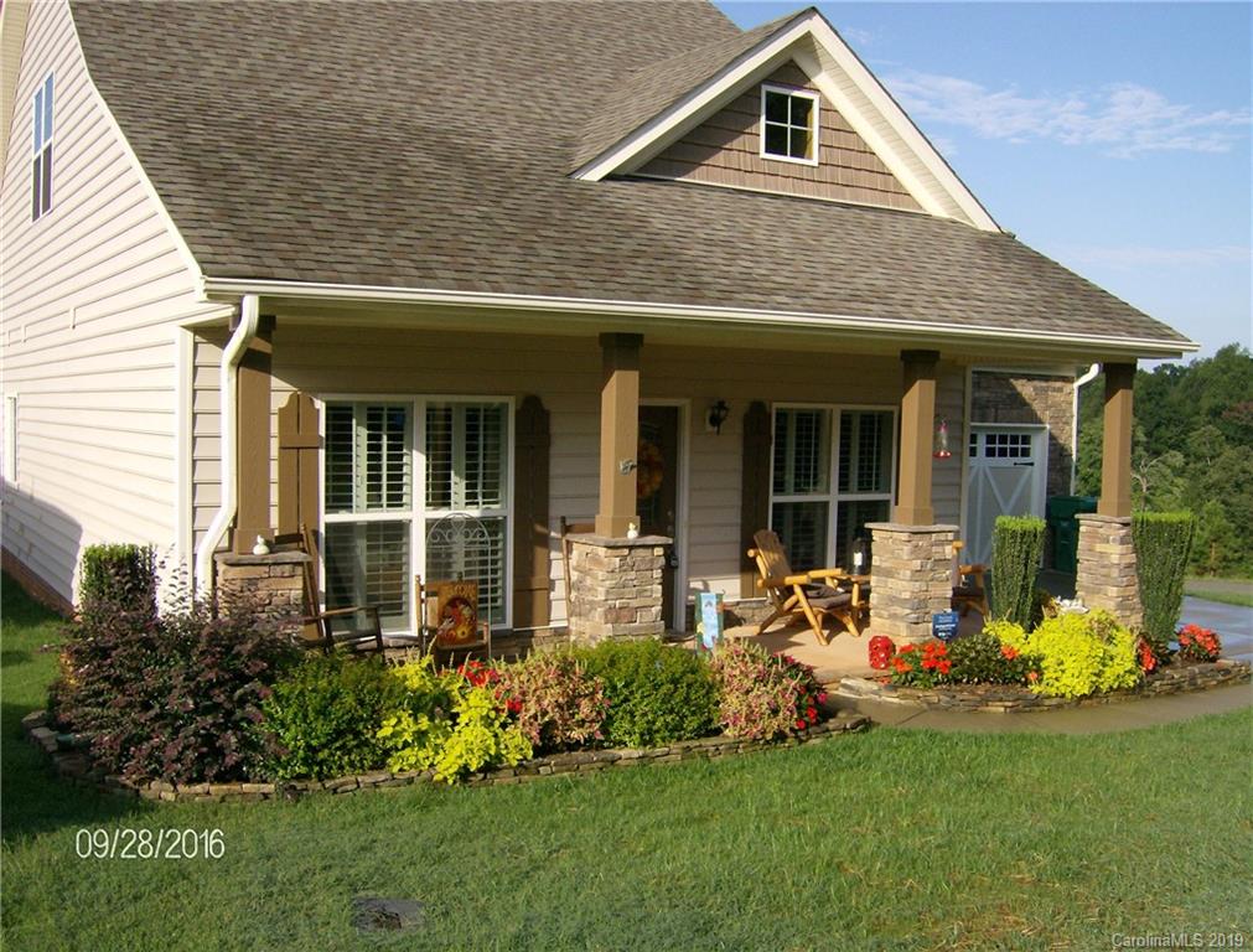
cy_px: 476
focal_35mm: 36
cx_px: 626
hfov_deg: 51.1
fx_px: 1309
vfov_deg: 40.0
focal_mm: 6
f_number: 4.7
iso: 100
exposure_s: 1/571
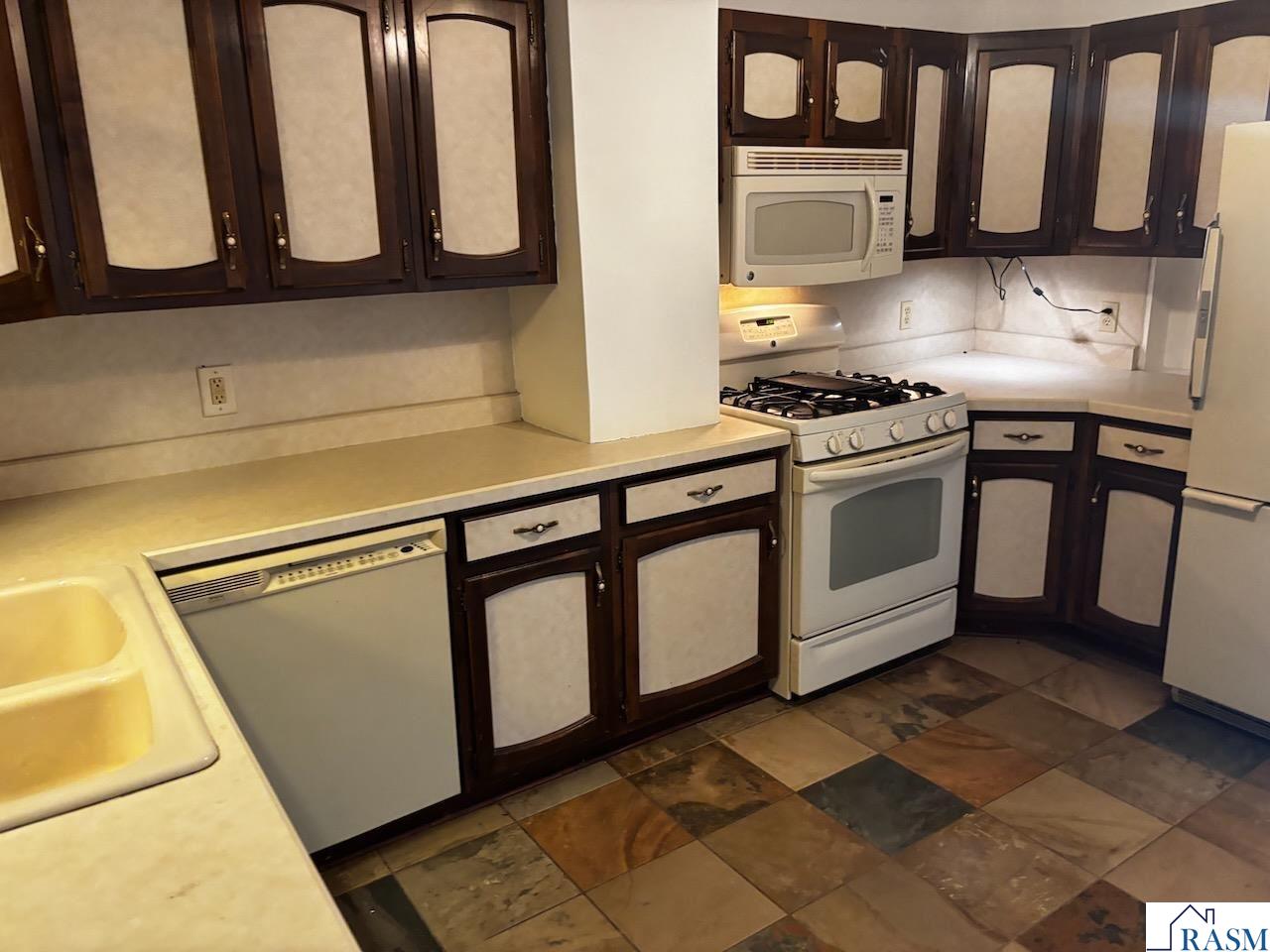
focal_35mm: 26
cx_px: 635
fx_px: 954
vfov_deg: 53.1
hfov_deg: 67.3
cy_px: 476
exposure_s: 1/60
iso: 400
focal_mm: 5.96
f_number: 1.6
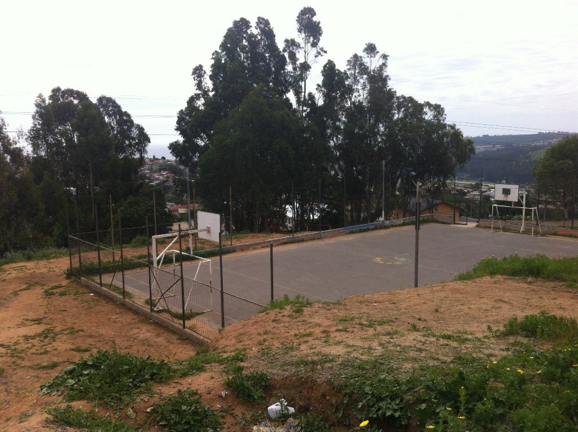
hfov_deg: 52.7
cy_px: 216
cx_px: 289
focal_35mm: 35
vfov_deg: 40.6
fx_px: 584
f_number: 2.8
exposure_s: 1/973
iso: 80
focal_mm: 3.85
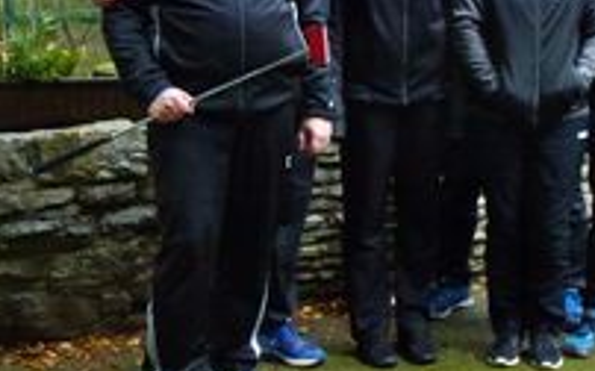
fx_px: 1410
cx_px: 386
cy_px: 103
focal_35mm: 87
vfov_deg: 14.9
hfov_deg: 23.7
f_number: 4
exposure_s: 1/8
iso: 1000
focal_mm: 8
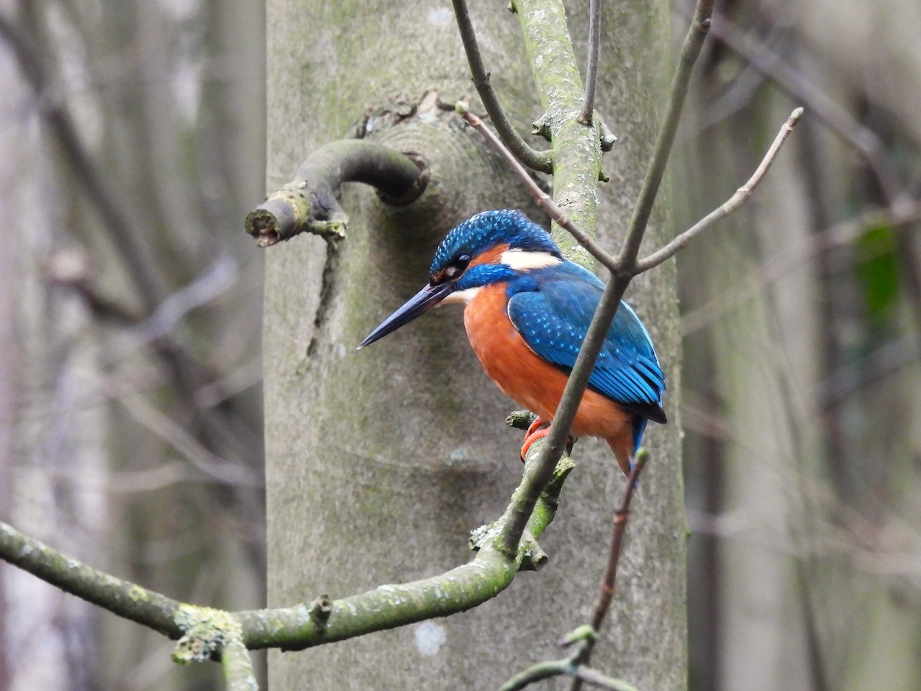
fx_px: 26606
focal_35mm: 1000
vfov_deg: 1.5
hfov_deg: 2.0
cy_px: 346
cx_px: 460
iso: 800
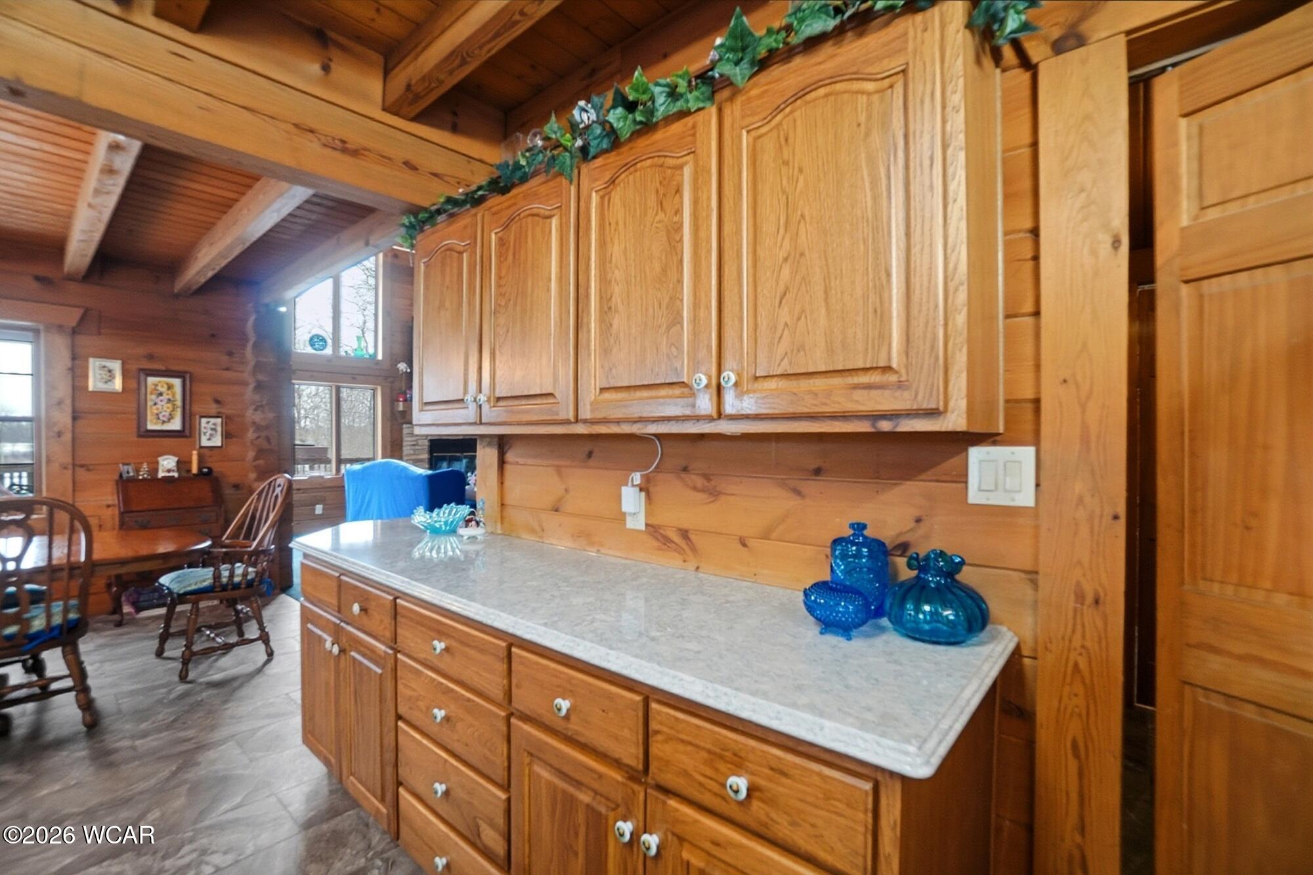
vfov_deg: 77.3
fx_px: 547
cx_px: 656
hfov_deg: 100.4
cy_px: 438
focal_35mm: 15
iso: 125
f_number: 5.6
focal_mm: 10
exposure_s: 1/90
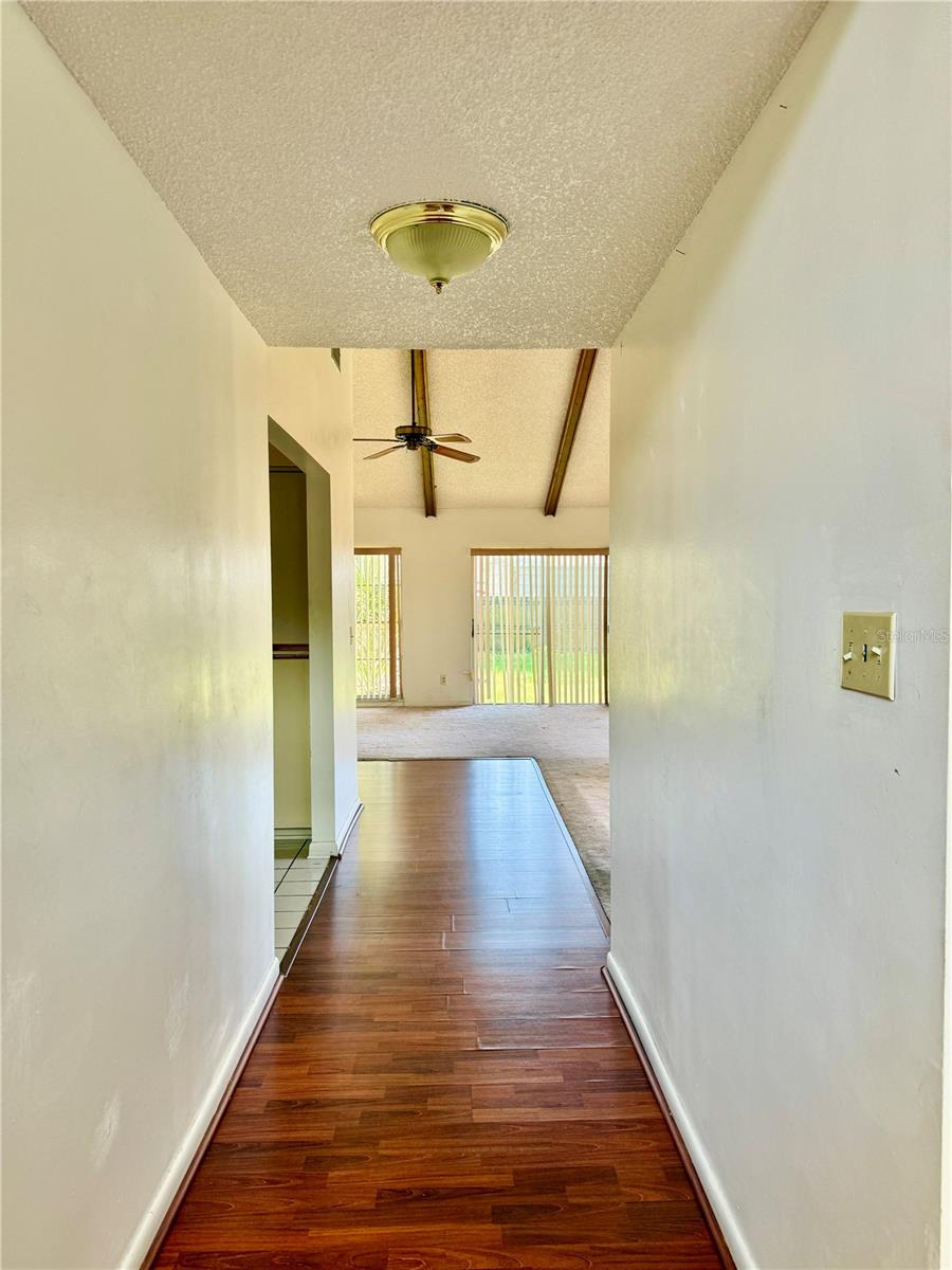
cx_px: 476
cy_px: 635
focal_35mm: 24
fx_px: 880
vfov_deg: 71.6
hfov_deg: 56.8
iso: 80
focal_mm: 6.76
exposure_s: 1/143
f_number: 1.78
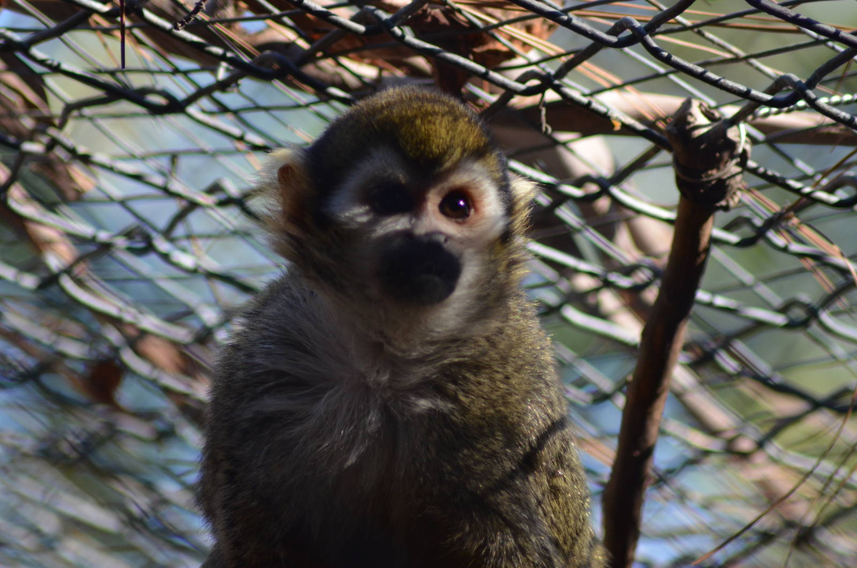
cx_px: 428
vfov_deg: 3.0
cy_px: 284
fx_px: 10691
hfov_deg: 4.6
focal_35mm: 450
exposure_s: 1/500
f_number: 5.6
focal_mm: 300
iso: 800
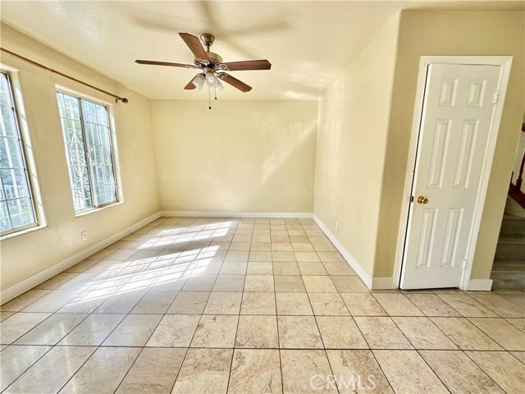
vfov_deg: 85.7
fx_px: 212
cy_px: 197
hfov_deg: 102.1
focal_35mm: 14
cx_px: 262
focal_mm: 2.22
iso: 40
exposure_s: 1/159
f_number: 2.2
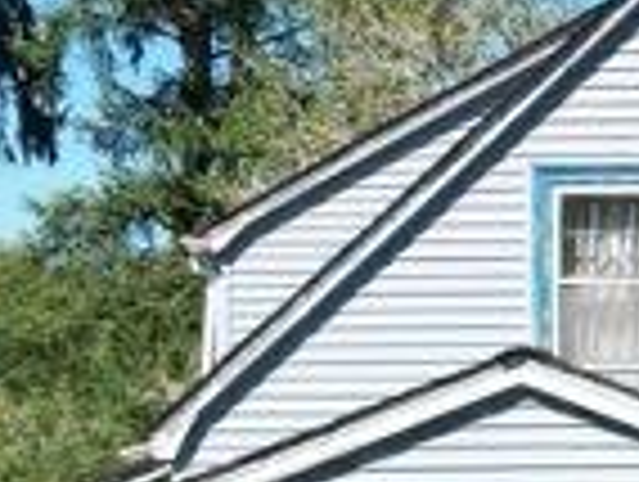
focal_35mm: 132
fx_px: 2441
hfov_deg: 14.8
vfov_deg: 11.2
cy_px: 381
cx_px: 580
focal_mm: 8.38
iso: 100
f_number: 2.8
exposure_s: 1/1250
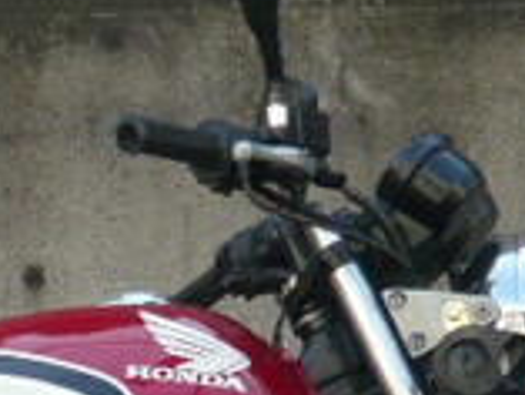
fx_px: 3339
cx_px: -70
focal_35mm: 220
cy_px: 589
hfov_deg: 8.9
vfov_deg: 6.7
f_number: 3.1
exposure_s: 1/250
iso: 100
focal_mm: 5.8
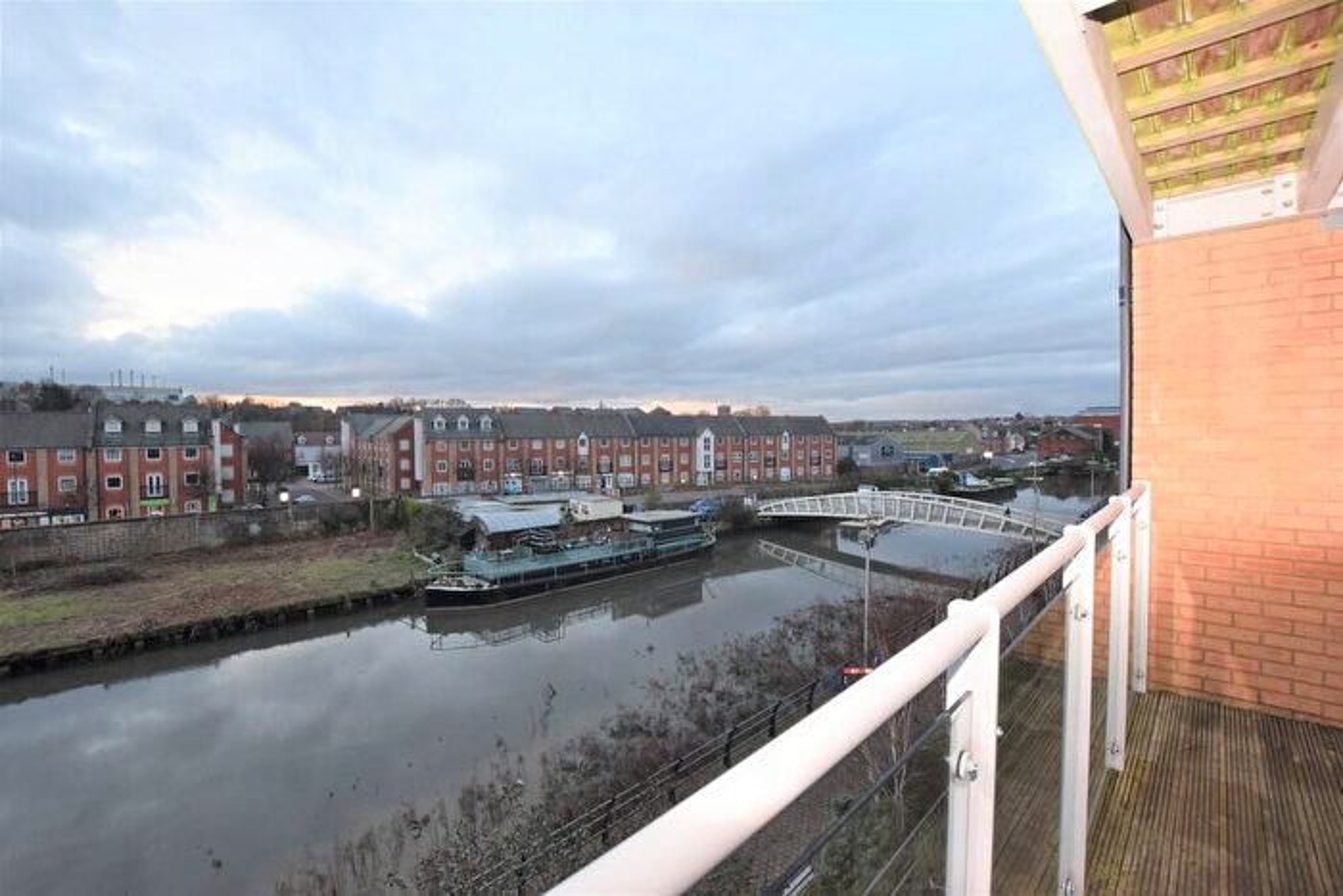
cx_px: 672
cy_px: 448
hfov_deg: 100.4
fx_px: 560
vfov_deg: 77.4
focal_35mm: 15
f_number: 5.6
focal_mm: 10
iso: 500
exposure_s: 1/125
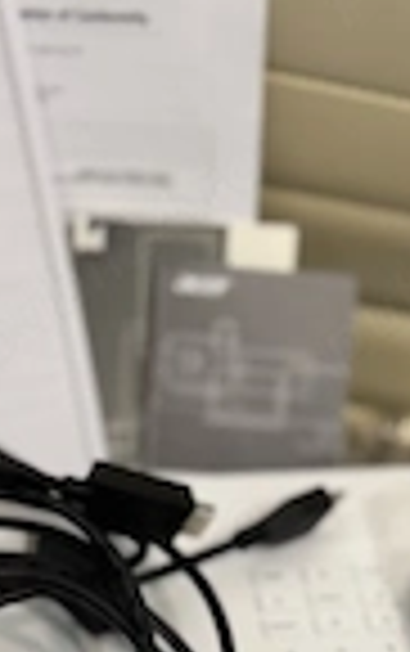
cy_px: 661
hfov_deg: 18.7
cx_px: 207
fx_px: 1248
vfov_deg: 27.5
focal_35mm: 70
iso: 200
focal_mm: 6.76
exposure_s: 1/50
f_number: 1.78
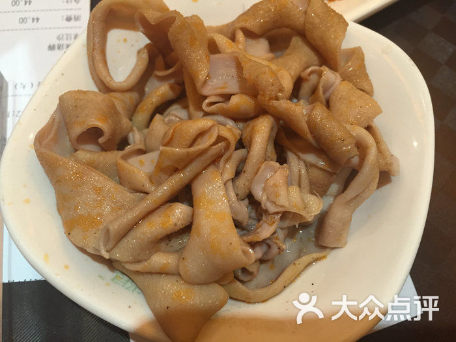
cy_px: 171
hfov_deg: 61.7
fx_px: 382
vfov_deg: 48.2
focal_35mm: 29
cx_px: 228
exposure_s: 1/30
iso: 50
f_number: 2.2
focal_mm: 4.15
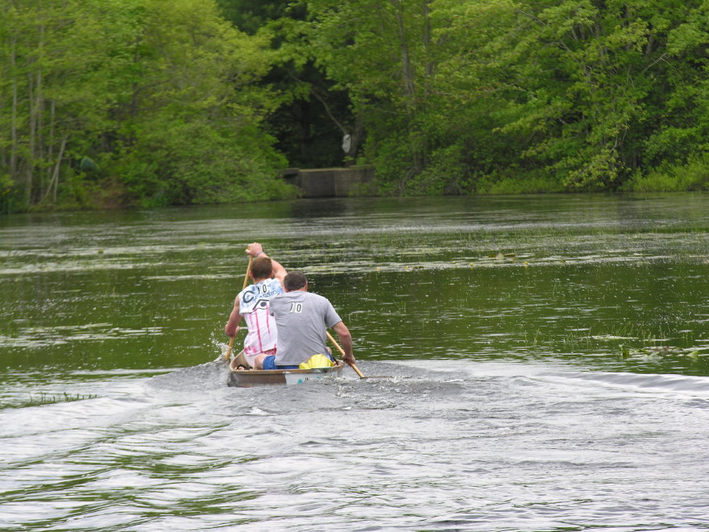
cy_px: 266
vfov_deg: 5.9
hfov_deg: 7.8
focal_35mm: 253
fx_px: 5182
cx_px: 354
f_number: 4.5
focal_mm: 64.5
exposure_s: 1/125
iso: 50
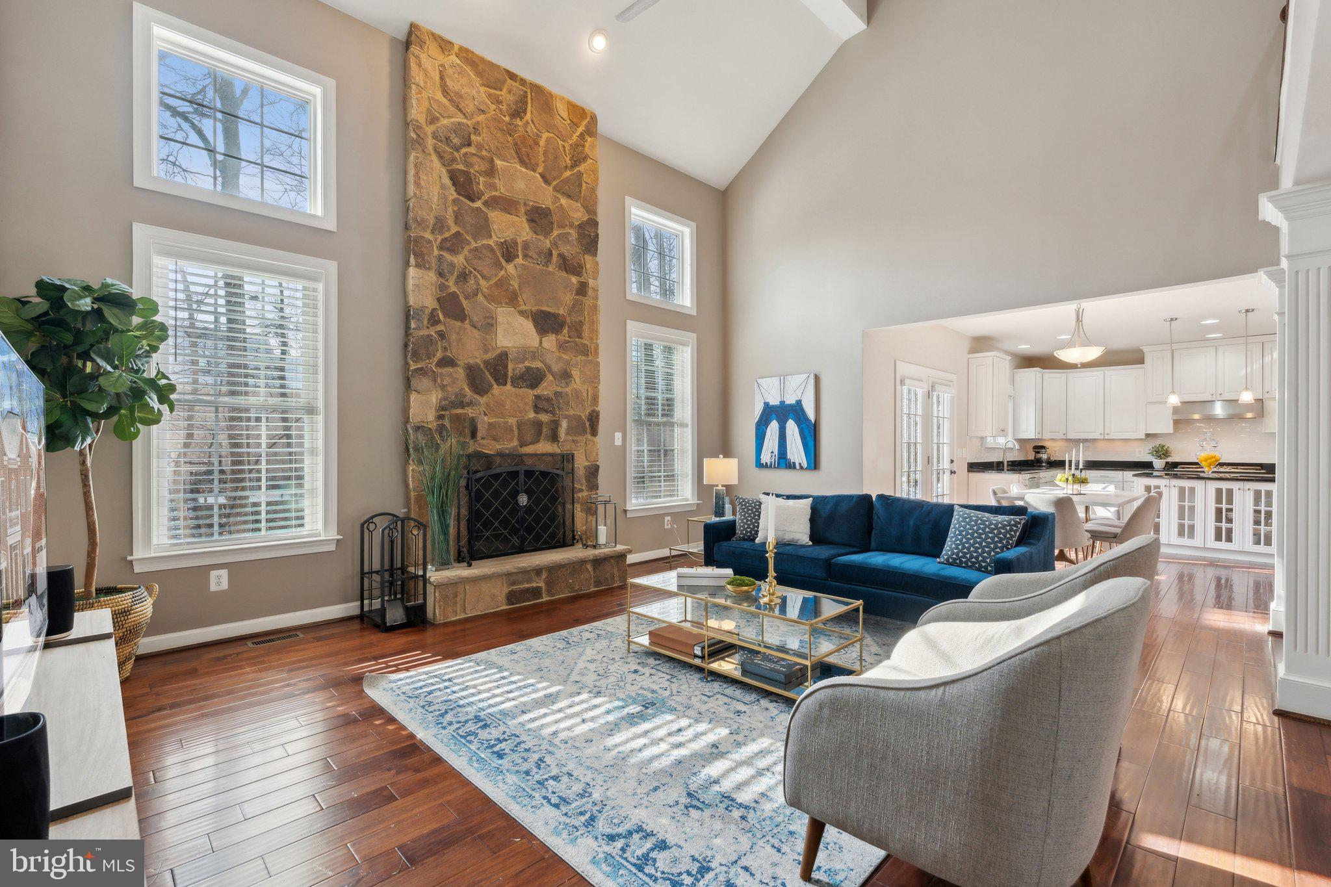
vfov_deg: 73.7
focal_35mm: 16
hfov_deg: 96.7
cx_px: 666
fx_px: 591
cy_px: 444
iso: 400
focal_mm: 16
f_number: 8
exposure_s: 1/40
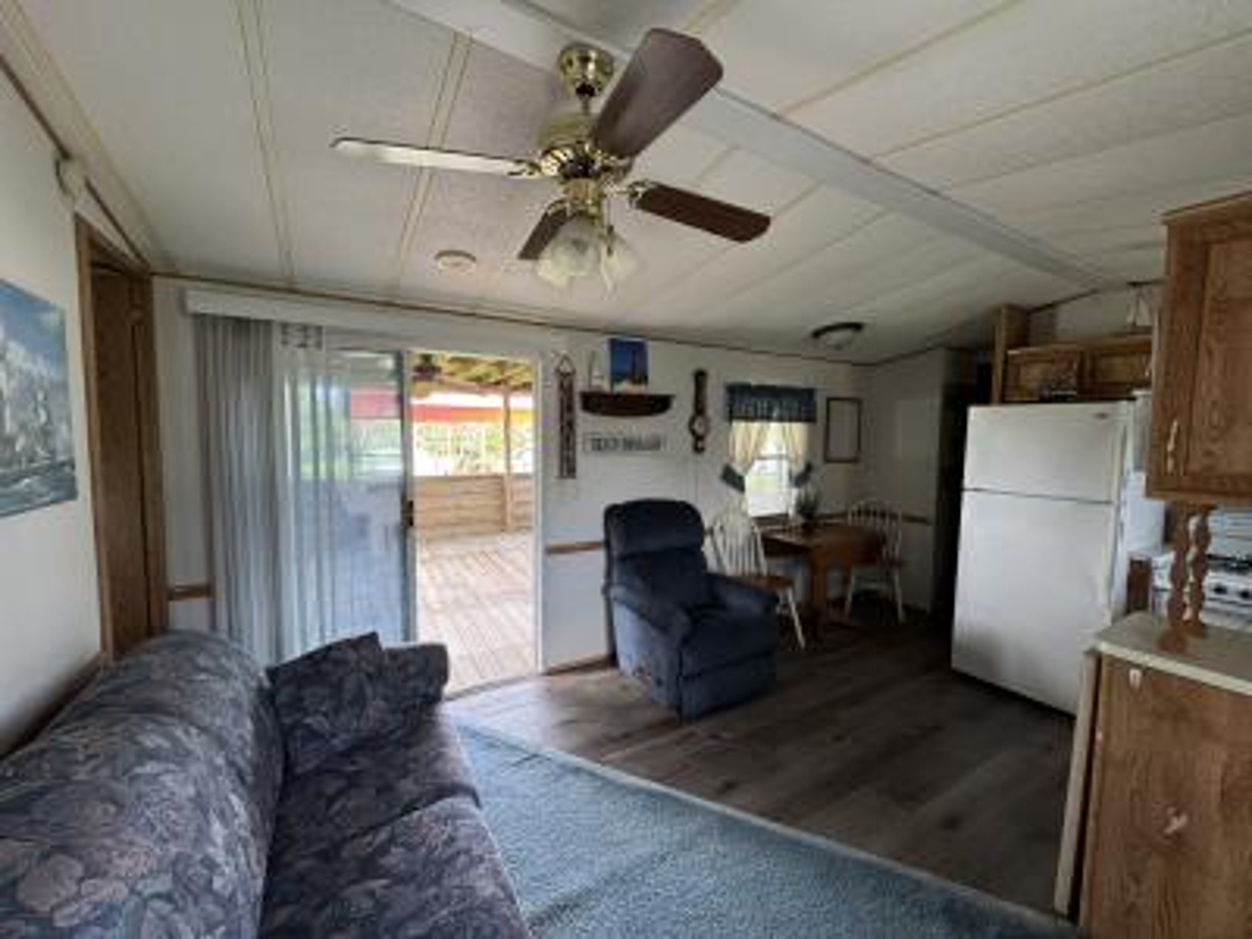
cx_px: 626
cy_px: 470
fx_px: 506
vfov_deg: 85.7
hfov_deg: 102.1
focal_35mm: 14
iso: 200
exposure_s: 1/99
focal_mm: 2.22
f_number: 2.2
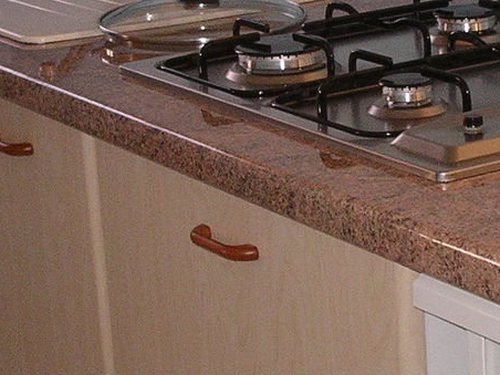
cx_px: 332
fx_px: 1892
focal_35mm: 131
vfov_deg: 11.3
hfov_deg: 15.0
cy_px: 104
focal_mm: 7.8
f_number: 2.8
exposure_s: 1/40
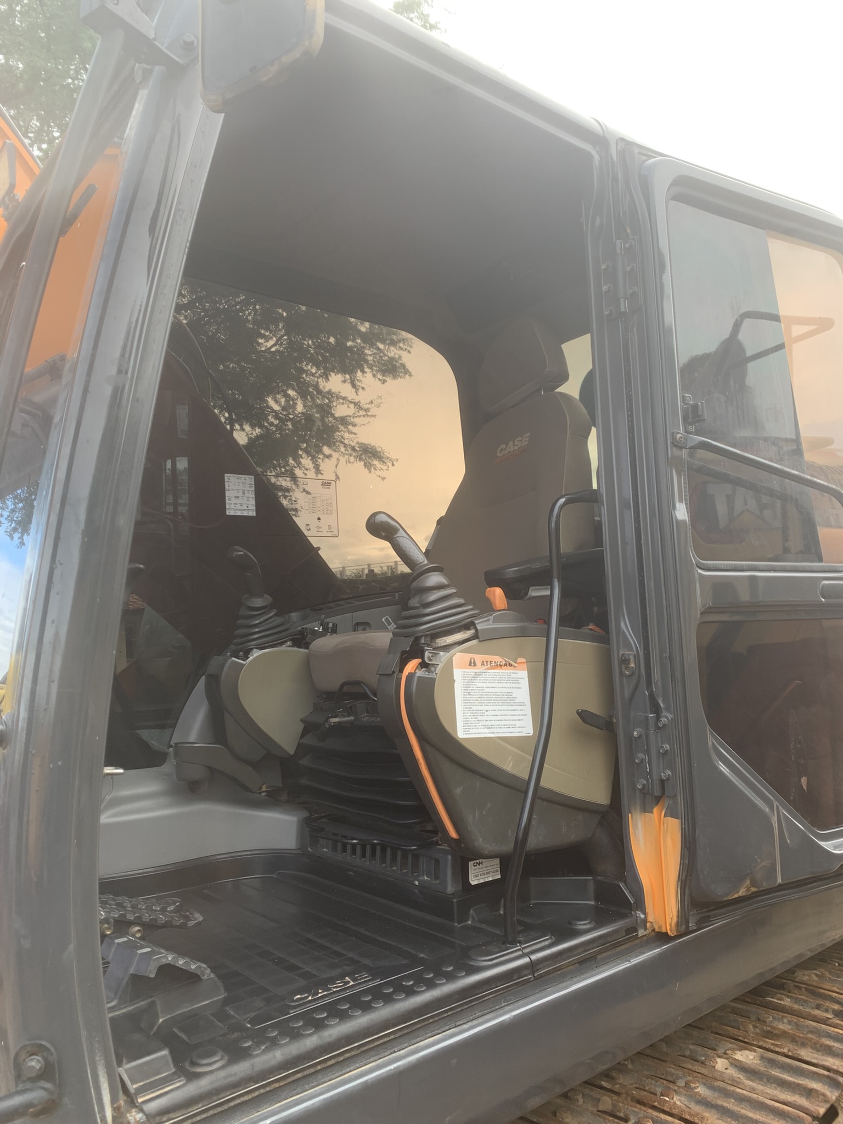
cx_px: 422
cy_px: 562
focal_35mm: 26
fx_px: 844
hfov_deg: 53.1
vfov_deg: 67.3
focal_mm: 4.25
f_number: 1.8
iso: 25
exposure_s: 1/123
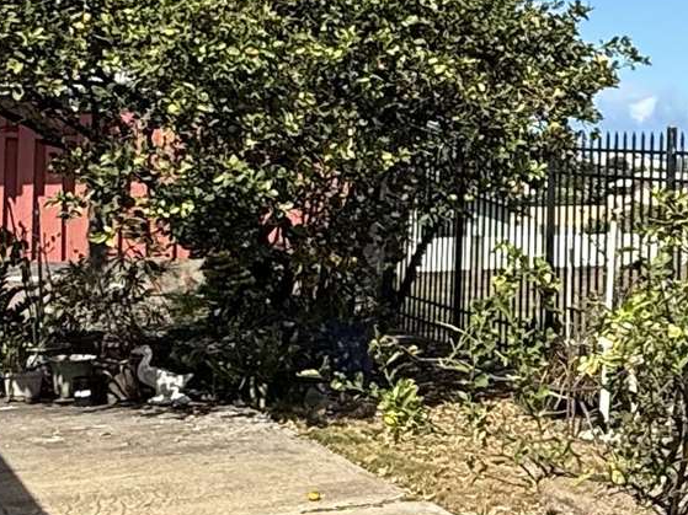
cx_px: 869
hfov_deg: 22.8
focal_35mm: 77
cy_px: 119
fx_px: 1530
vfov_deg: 19.0
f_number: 2.2
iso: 50
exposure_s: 1/2841
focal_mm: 2.22
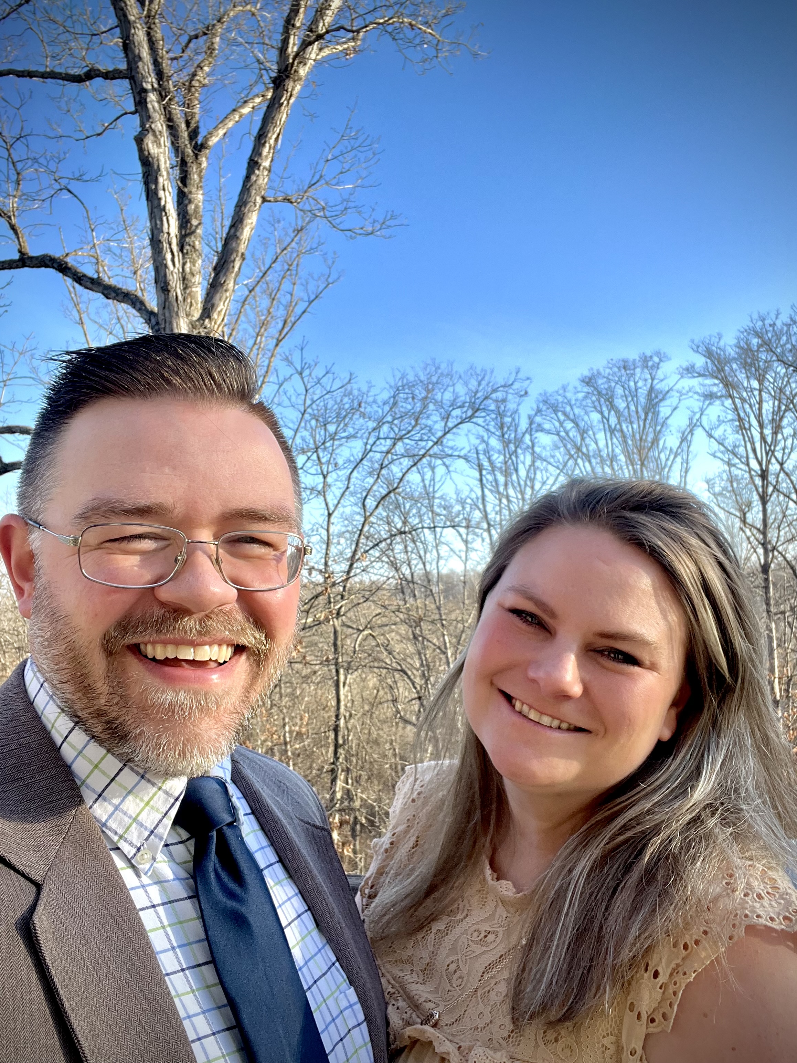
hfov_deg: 46.8
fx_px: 921
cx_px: 398
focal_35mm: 30
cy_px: 532
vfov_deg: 60.0
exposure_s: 1/158
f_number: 2.2
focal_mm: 2.71
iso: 25
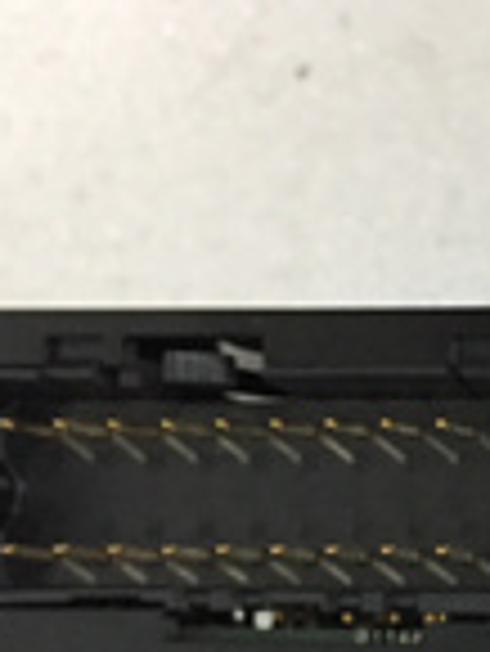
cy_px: 699
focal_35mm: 100
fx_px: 1885
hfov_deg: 13.9
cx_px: 742
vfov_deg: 18.9
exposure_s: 1/33
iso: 200
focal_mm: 4.15
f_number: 2.2
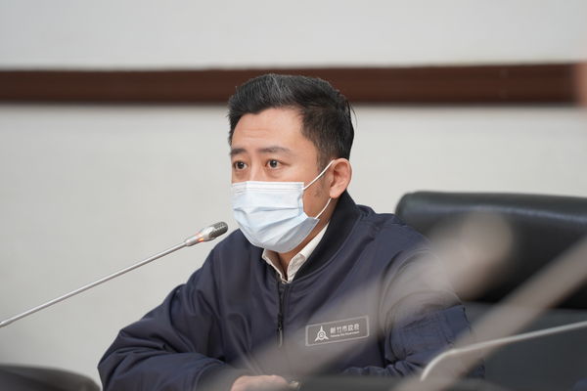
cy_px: 196
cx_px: 294
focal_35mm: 179
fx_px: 2918
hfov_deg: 11.5
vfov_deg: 7.7
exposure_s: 1/125
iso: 1250
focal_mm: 179
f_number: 3.5
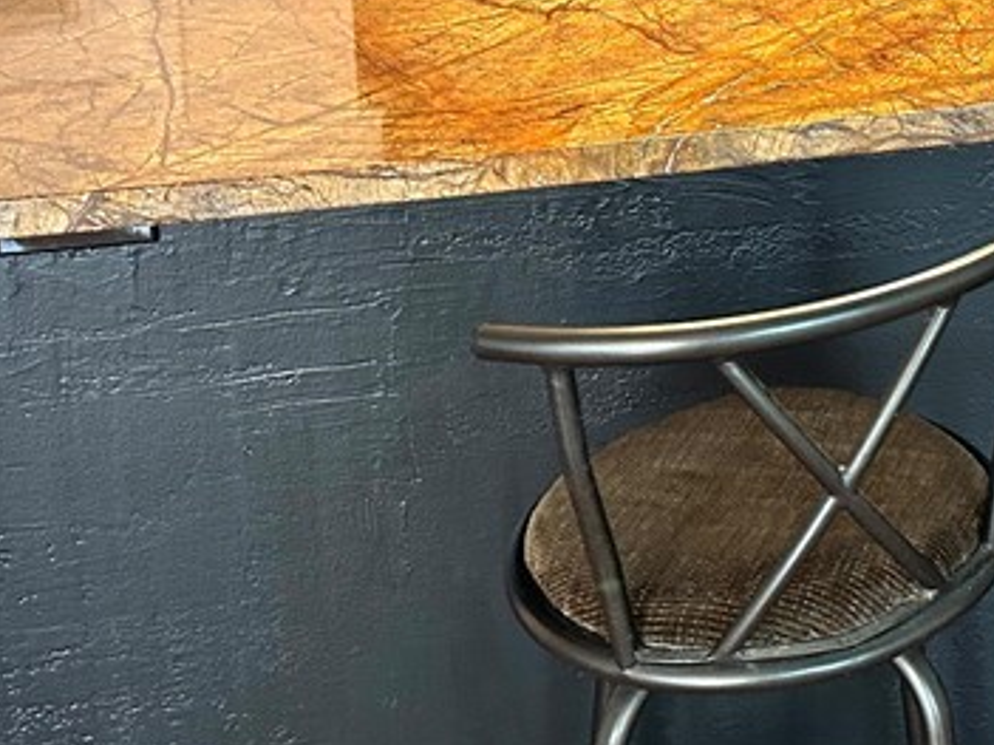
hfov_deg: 26.1
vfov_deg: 18.9
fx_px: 2009
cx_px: 1034
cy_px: -312
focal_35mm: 70
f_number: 1.78
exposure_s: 1/60
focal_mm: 6.86
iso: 200
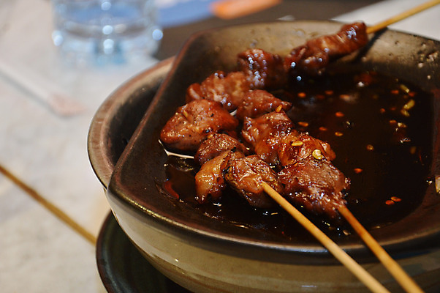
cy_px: 146
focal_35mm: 112
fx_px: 1373
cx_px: 220
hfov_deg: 18.2
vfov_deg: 12.2
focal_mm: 75
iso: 400
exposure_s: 1/60
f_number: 5.6
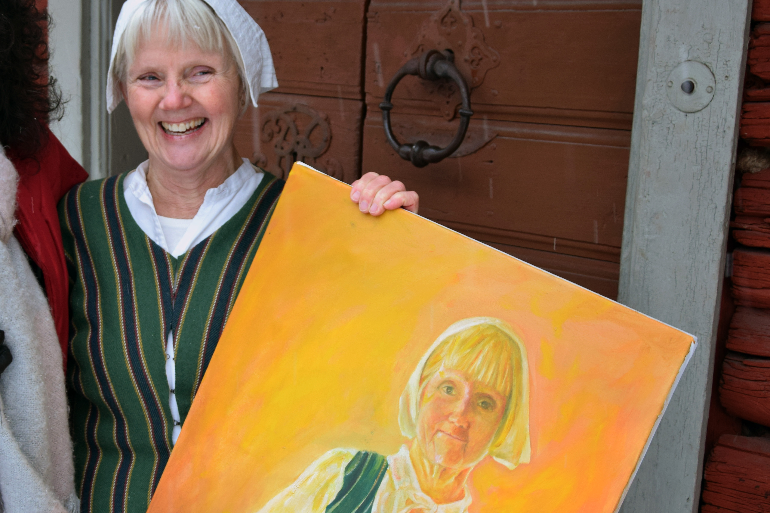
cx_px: 294
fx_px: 1176
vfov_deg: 24.6
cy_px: 251
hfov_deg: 36.1
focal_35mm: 55
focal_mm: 22
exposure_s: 1/80
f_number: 4.5
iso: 400
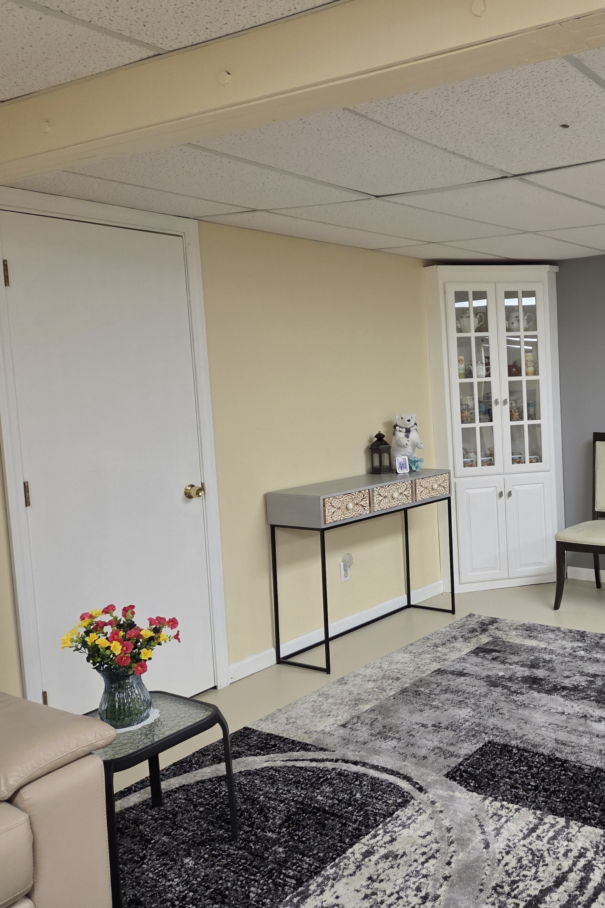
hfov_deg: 38.5
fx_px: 806
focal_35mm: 32
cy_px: 454
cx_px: 534
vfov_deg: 58.7
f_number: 1.8
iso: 250
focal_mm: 5.4
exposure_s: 1/120
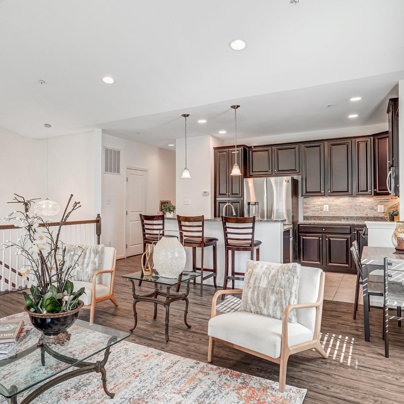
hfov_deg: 62.0
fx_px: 330
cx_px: 149
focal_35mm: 25
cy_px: 200
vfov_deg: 62.9
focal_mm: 19
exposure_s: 1/10
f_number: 8
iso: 1250
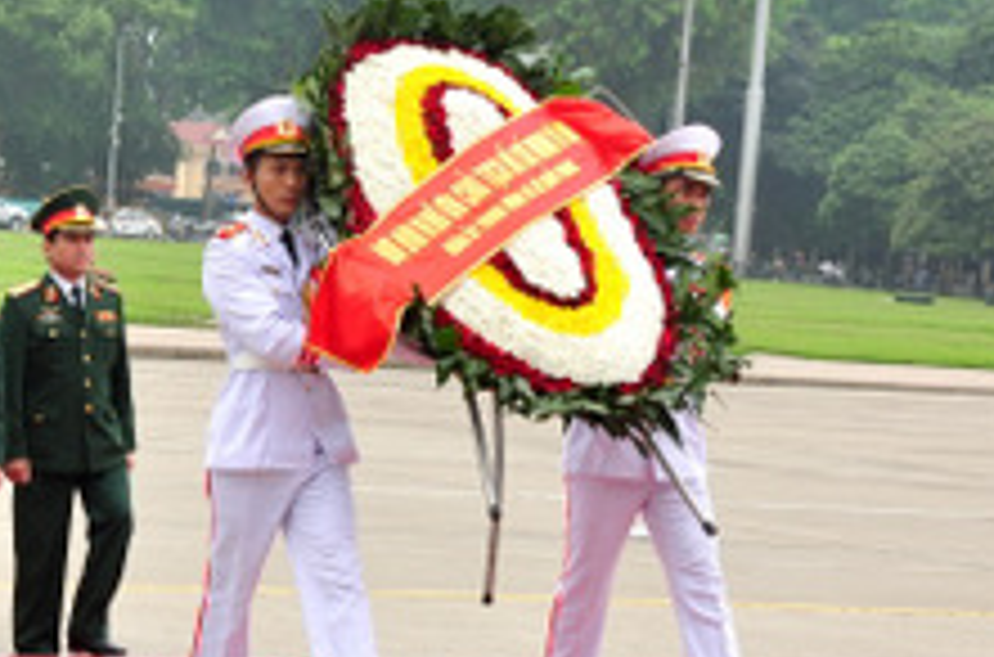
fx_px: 3744
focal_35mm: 136
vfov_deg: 10.0
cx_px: -49
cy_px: 310
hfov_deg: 14.8
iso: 250
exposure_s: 1/125
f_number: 8
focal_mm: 40
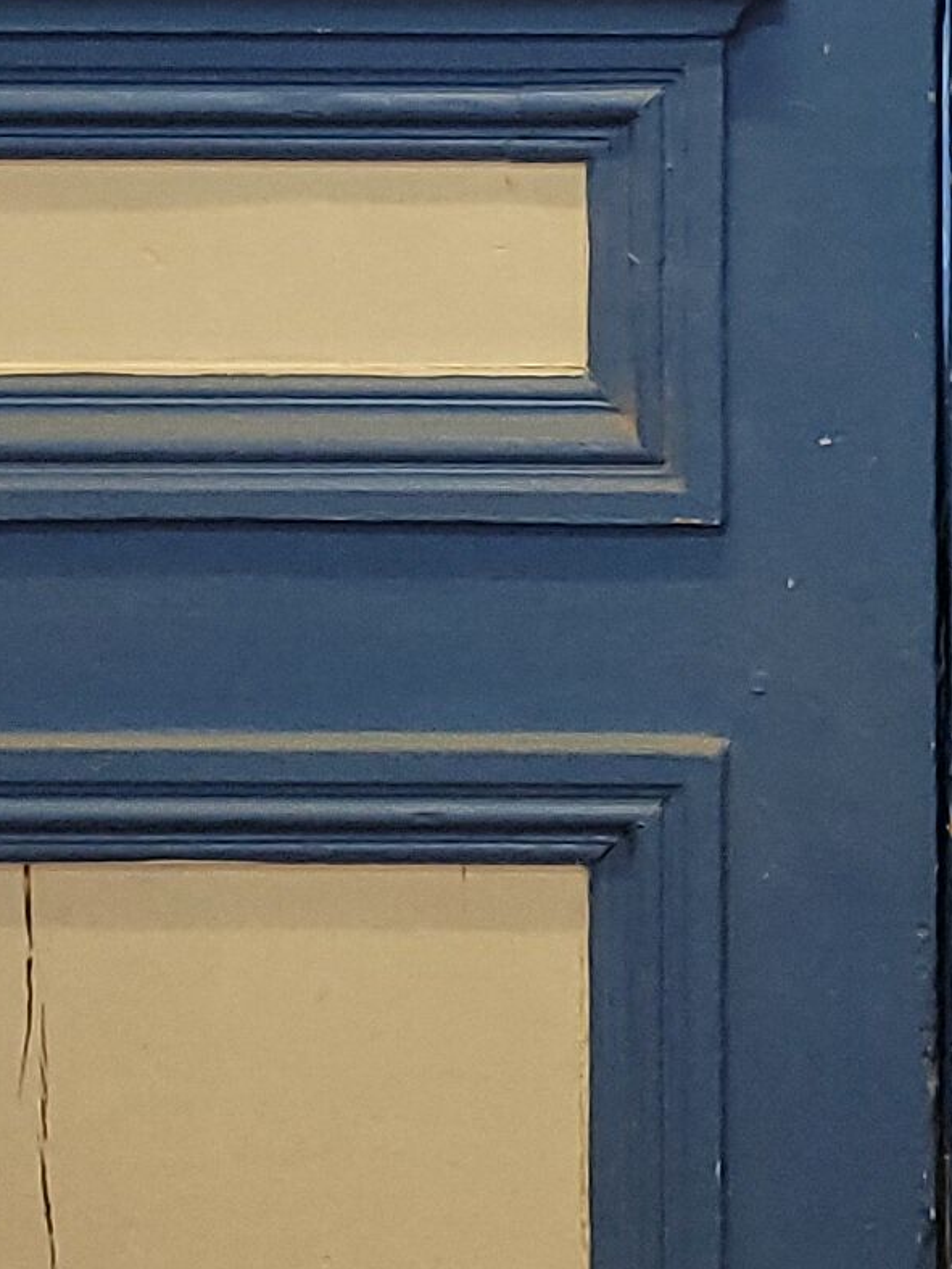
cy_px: -791
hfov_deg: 10.8
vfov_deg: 13.7
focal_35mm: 133
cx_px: 1335
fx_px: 4877
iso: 100
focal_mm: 5.4
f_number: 1.8
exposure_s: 1/50
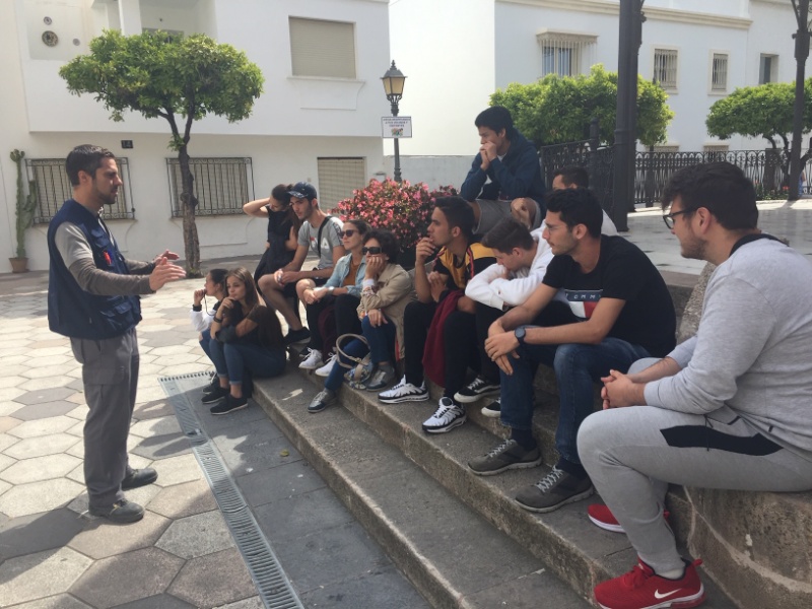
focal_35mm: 29
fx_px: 680
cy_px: 304
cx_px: 406
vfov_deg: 48.2
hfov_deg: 61.7
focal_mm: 4.15
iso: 32
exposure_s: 1/1236
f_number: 2.2
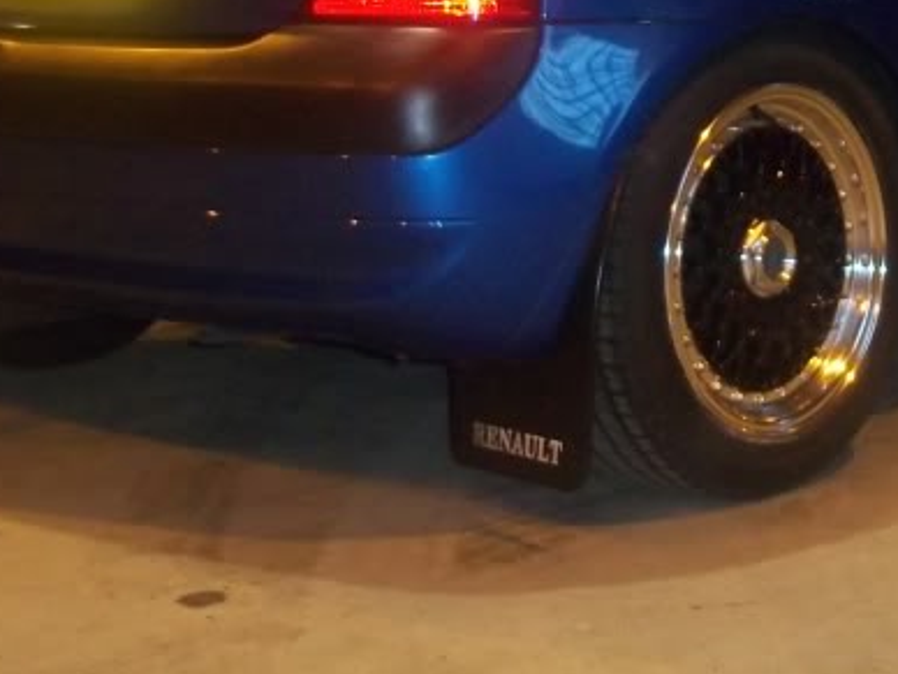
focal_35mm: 95
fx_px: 2464
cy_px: -49
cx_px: 761
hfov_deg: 20.3
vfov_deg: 15.2
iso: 320
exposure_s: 1/30
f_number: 3.1
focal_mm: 6.5
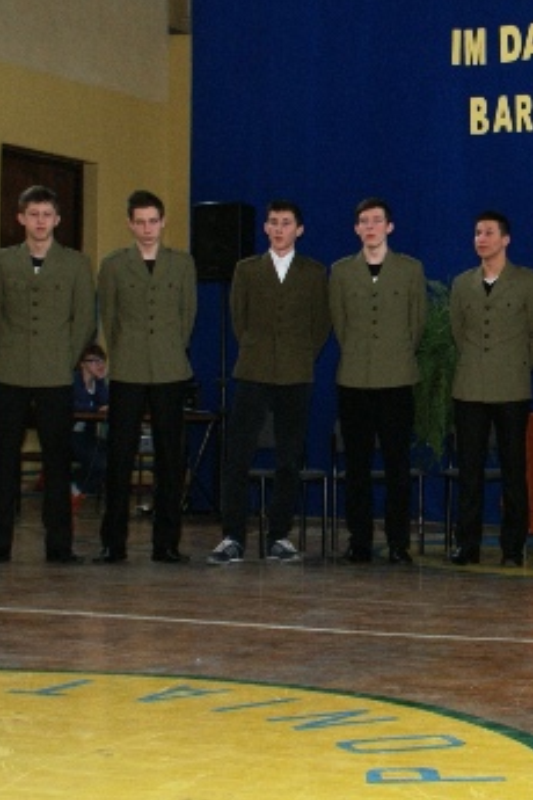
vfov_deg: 26.0
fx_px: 1732
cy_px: 335
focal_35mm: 78
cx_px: 605
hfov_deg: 16.9
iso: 400
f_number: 5
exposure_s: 1/60
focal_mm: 28
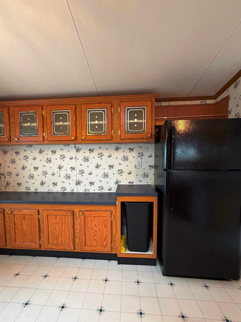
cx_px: 113
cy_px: 172
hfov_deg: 74.6
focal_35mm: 17
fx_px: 158
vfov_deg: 90.9
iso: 200
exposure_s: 1/60
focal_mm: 2.22
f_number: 2.2
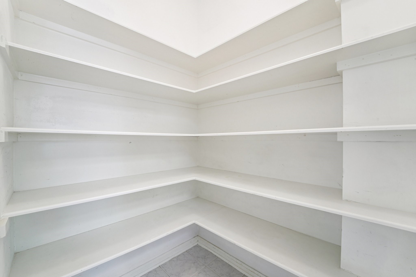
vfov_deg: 81.2
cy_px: 138
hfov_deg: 104.3
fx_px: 162
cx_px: 208
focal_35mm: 14
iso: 500
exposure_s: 1/10
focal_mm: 14
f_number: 8
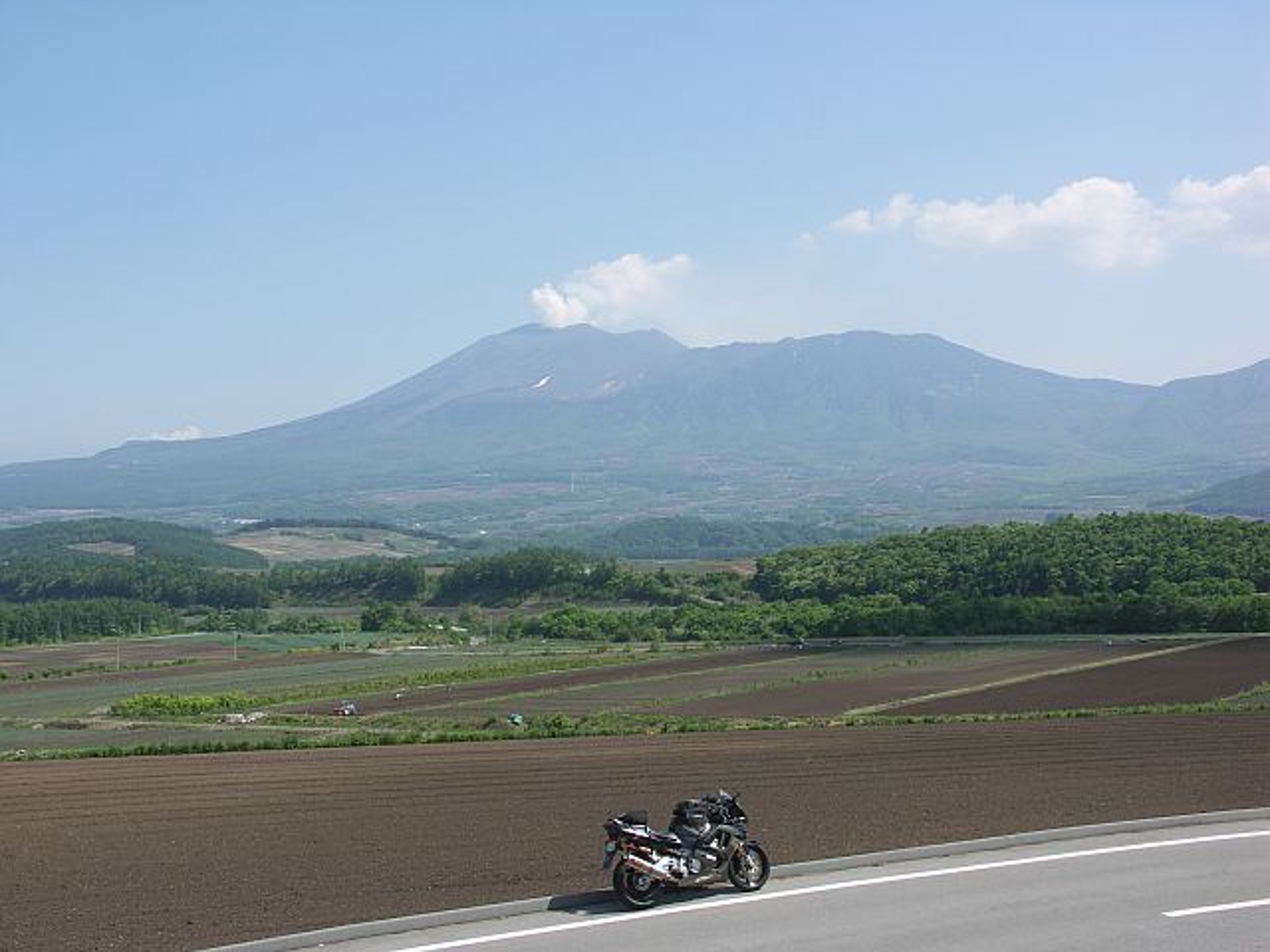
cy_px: 476
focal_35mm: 41
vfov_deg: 35.1
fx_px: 1504
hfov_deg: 45.8
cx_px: 635
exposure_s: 1/200
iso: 50
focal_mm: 10.7
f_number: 5.6
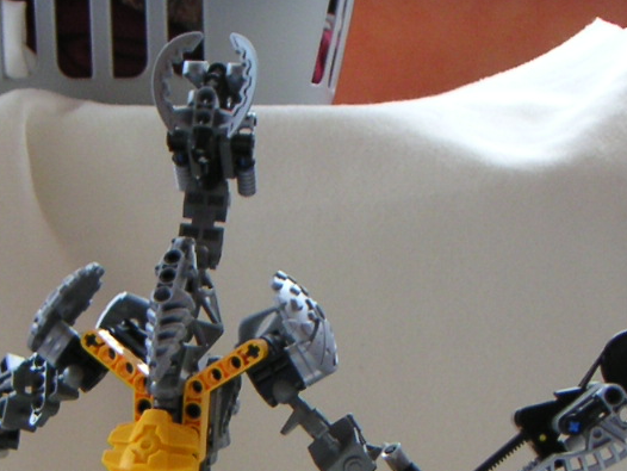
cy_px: 518
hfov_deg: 21.3
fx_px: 1631
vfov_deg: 16.0
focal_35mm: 90
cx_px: 77
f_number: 2.8
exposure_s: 1/45
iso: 100
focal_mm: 4.8
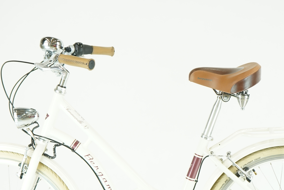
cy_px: 150
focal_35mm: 102
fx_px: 805
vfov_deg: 13.4
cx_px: 143
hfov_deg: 20.0
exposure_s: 1/200
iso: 1600
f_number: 5.6
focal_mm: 54
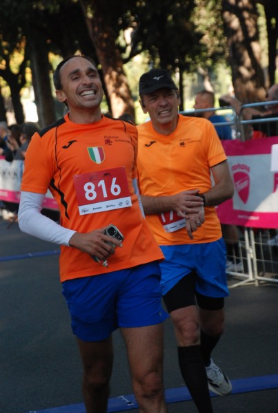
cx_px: 139
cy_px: 206
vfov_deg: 17.0
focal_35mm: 120
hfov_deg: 11.5
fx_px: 1383
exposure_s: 1/400
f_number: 5.6
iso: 1000
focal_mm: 80
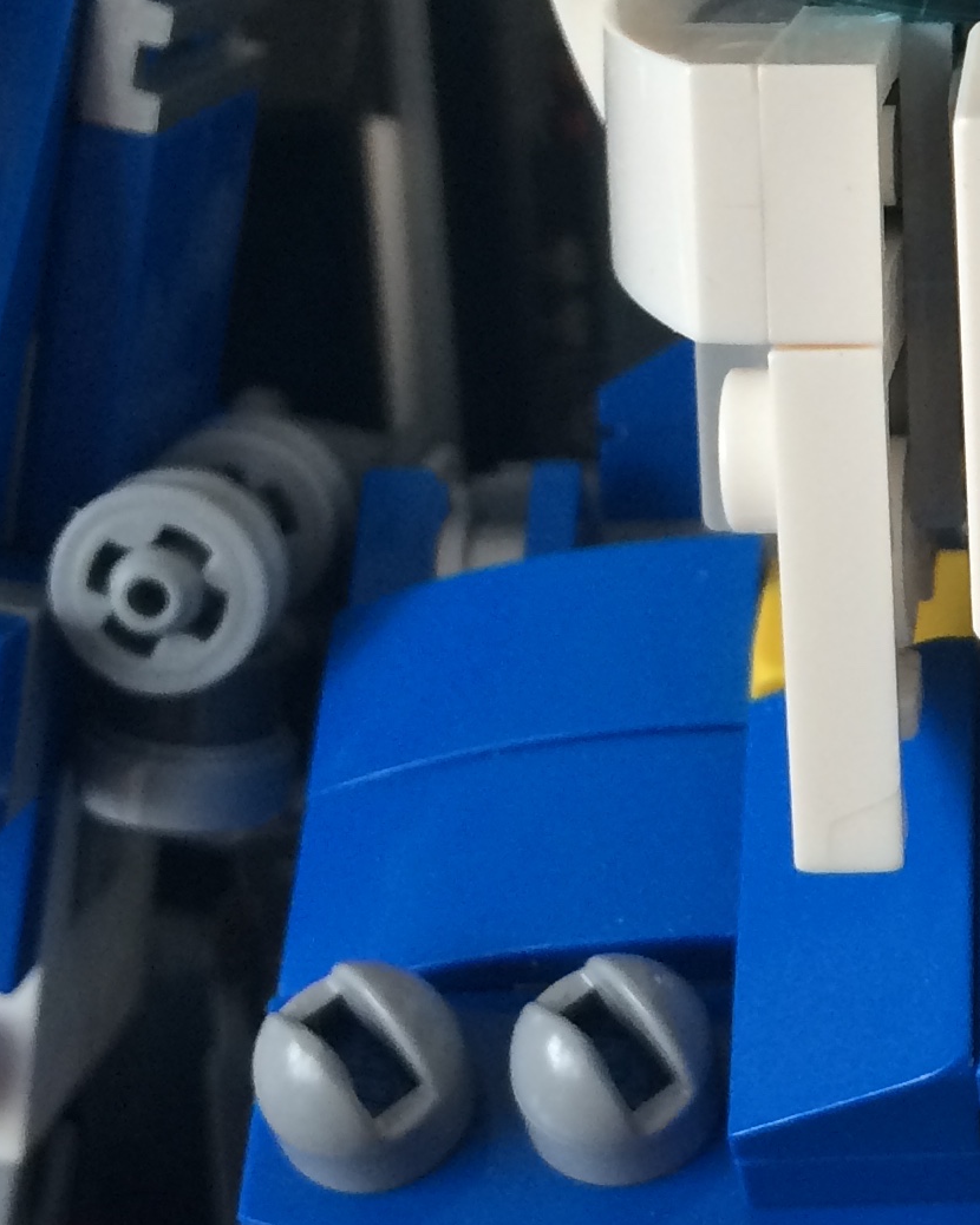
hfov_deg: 16.4
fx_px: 3228
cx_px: 1235
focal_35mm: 89
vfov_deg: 21.5
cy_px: 510
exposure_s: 1/33
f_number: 2.2
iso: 64
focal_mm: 4.15
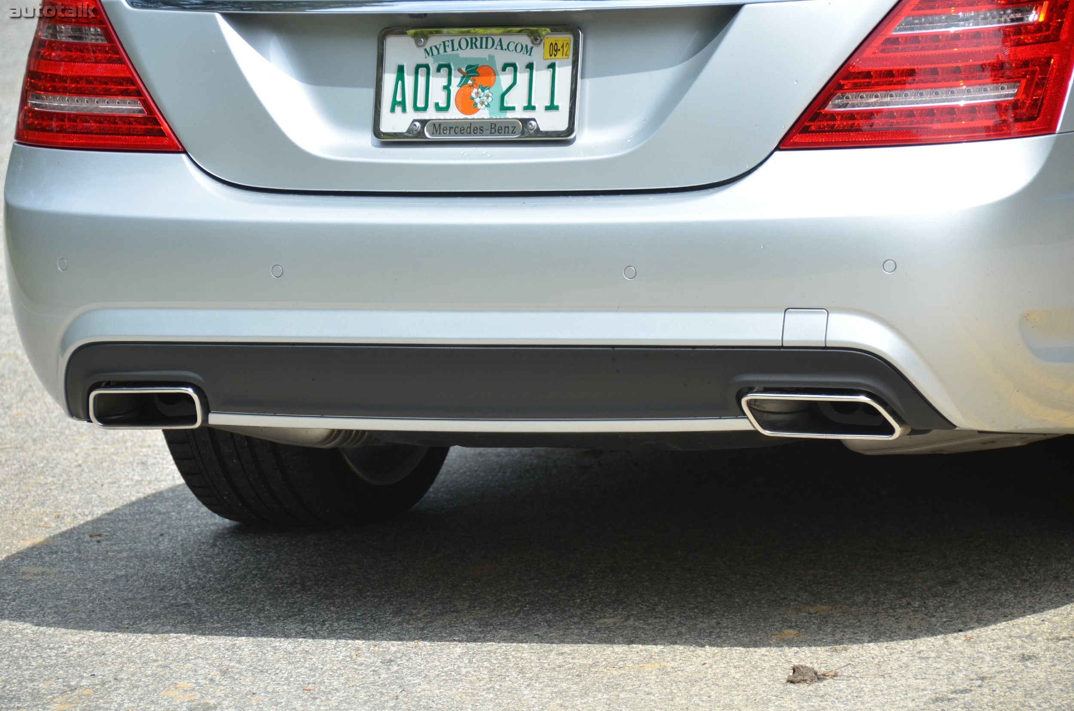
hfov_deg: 9.2
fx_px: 6699
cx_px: 537
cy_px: 356
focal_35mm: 225
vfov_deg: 6.1
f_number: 5.6
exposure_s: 1/1250
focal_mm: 150
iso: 400
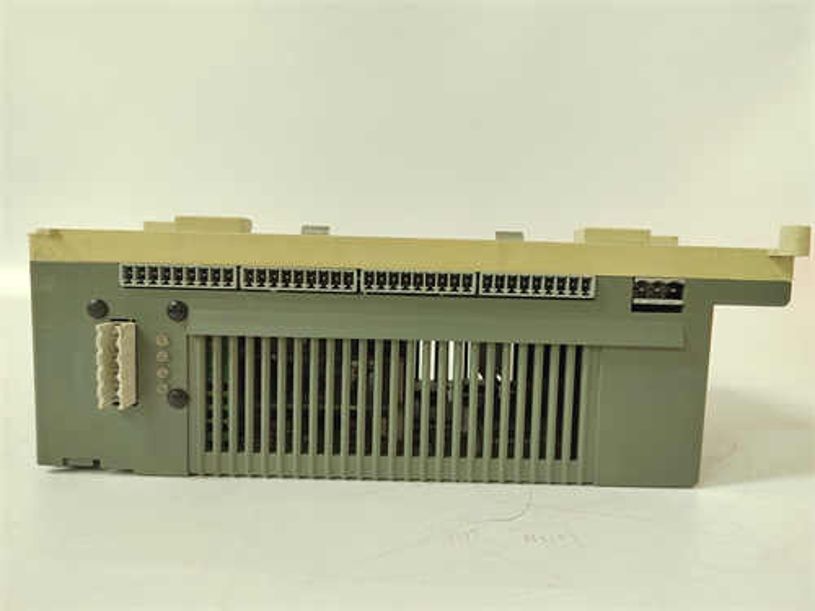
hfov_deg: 73.9
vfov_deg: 58.9
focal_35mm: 23
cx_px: 408
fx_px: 542
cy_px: 306
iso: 1550
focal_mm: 5.52
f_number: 1.9
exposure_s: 1/50
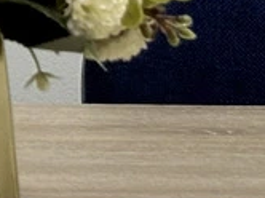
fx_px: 2882
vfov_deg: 3.9
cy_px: -222
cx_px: -444
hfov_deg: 5.1
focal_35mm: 377
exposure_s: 1/60
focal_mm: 5.96
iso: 80
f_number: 1.6
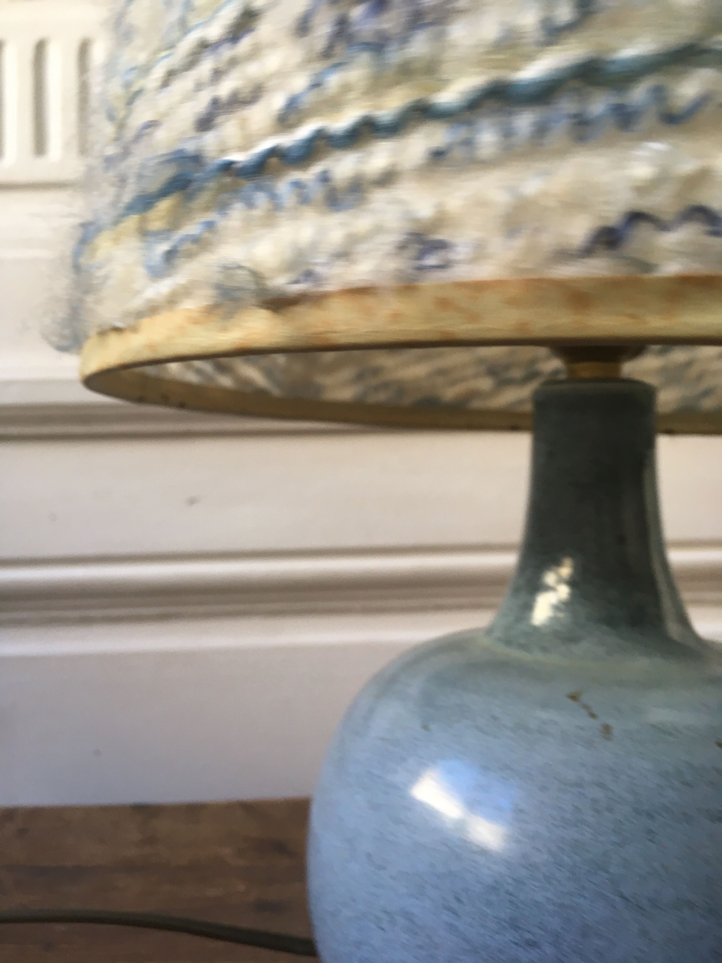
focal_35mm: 29
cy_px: 482
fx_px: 806
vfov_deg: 61.7
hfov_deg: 48.2
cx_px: 361
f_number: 2.2
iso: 25
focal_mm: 4.15
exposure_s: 1/33
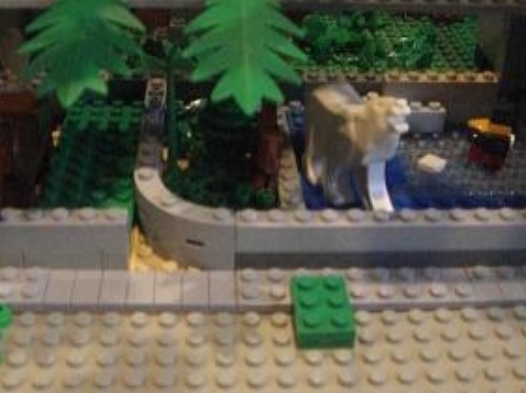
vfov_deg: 27.9
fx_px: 789
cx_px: 245
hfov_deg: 36.8
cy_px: 146
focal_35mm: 52
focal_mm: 6.2
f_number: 2.7
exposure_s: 1/15
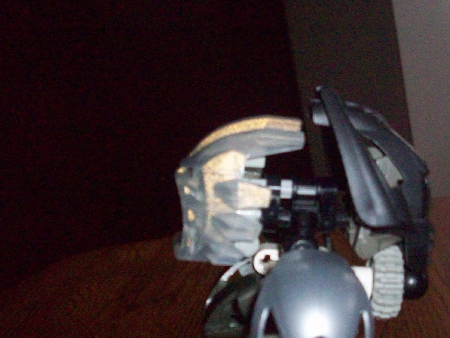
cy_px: 222
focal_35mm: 58
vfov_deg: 25.1
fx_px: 754
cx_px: 286
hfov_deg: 33.0
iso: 400
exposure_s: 1/128
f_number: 2.8
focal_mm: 6.2
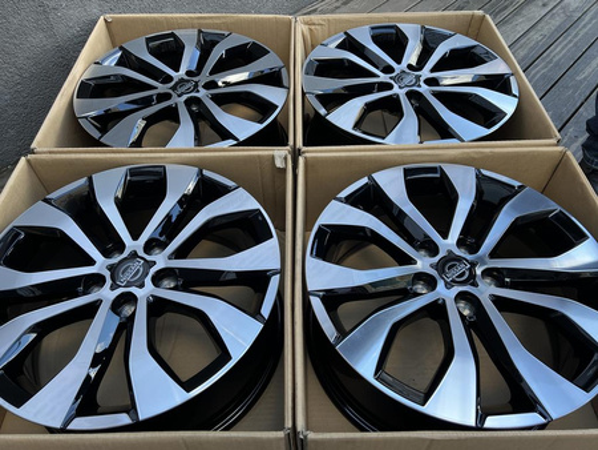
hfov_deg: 67.3
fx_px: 449
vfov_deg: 53.1
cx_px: 299
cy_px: 225
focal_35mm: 26
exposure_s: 1/122
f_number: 1.5
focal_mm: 5.7
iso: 32
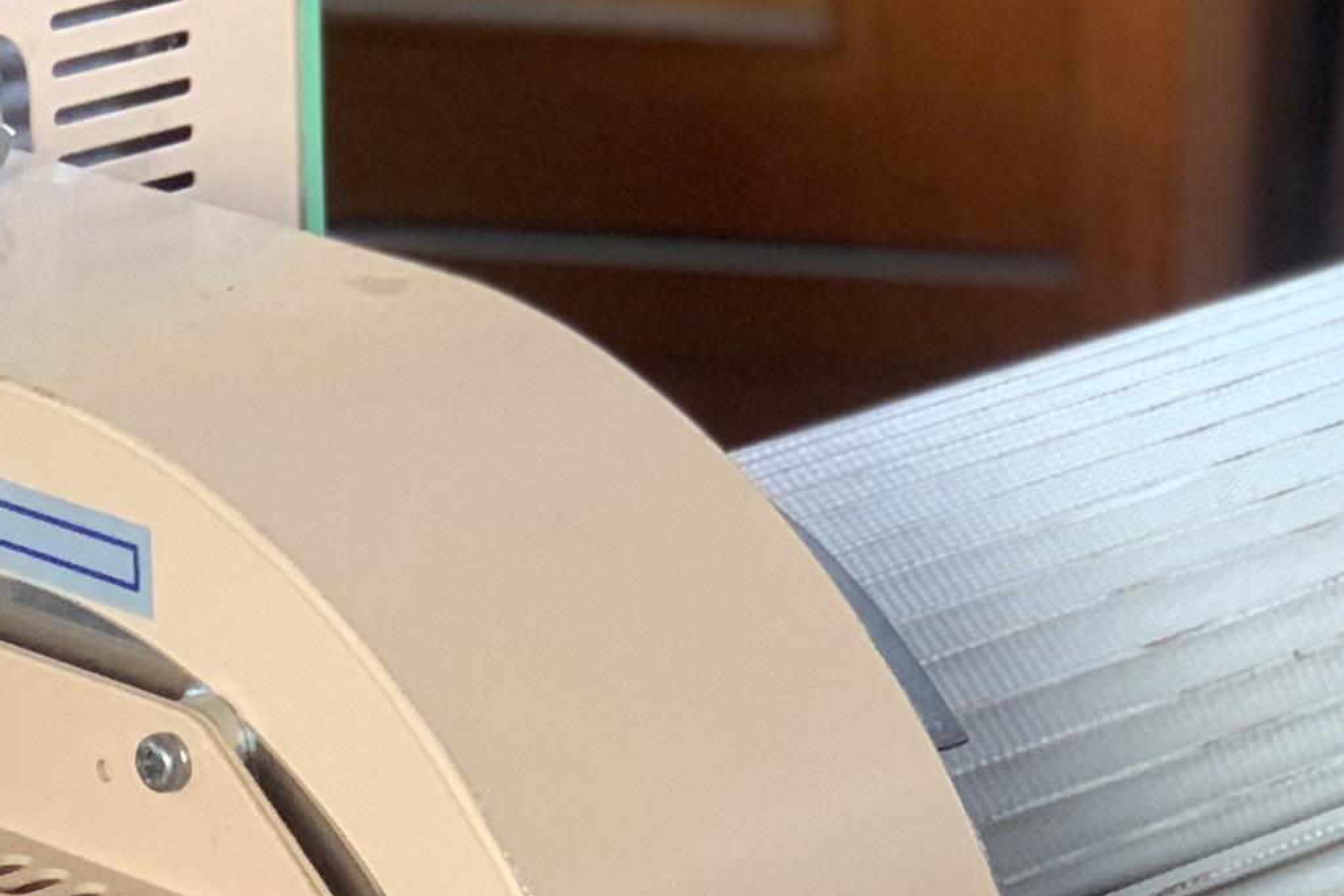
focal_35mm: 213
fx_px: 7953
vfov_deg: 6.4
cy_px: 1246
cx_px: 32
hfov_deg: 9.6
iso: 125
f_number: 2.4
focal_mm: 6
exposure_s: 1/70
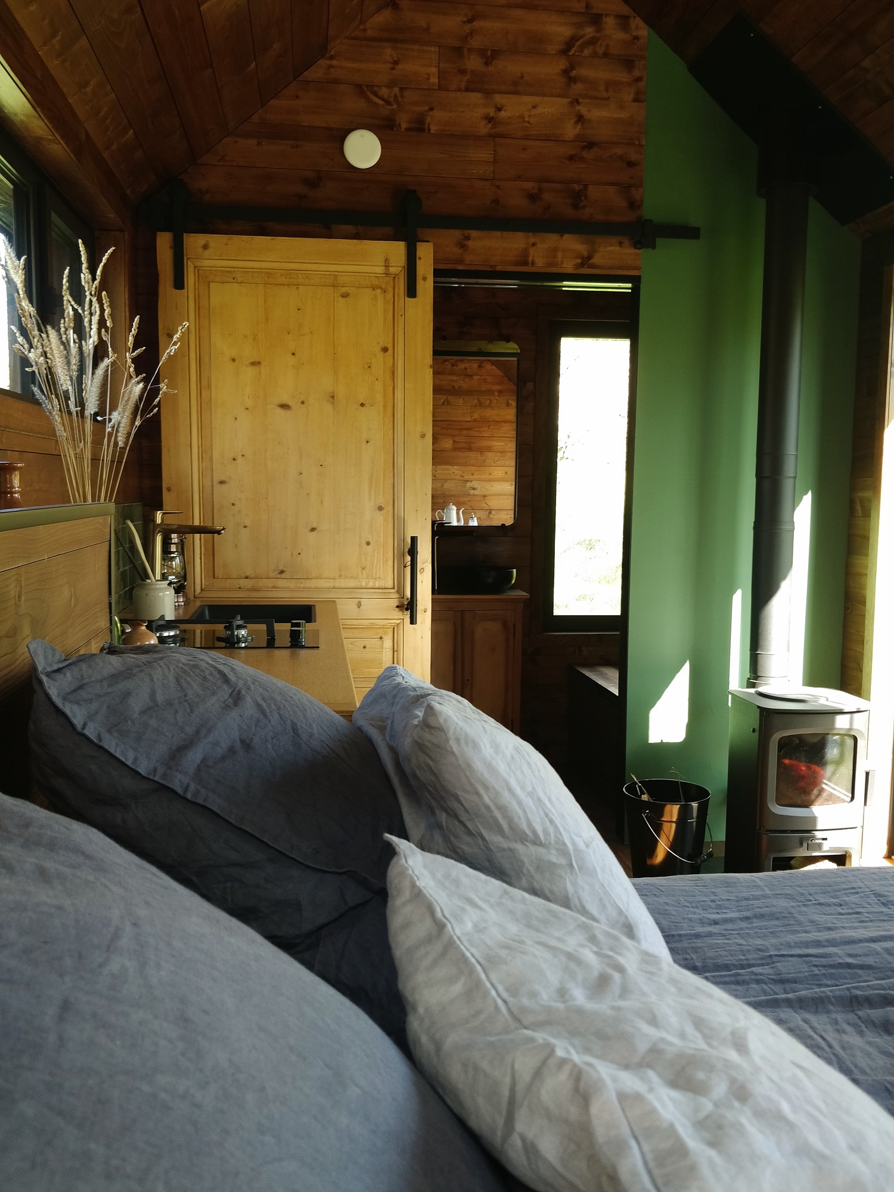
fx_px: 826
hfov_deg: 56.8
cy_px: 596
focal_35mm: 24
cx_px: 447
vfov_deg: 71.6
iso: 200
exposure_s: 1/33
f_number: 1.7
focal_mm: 4.1
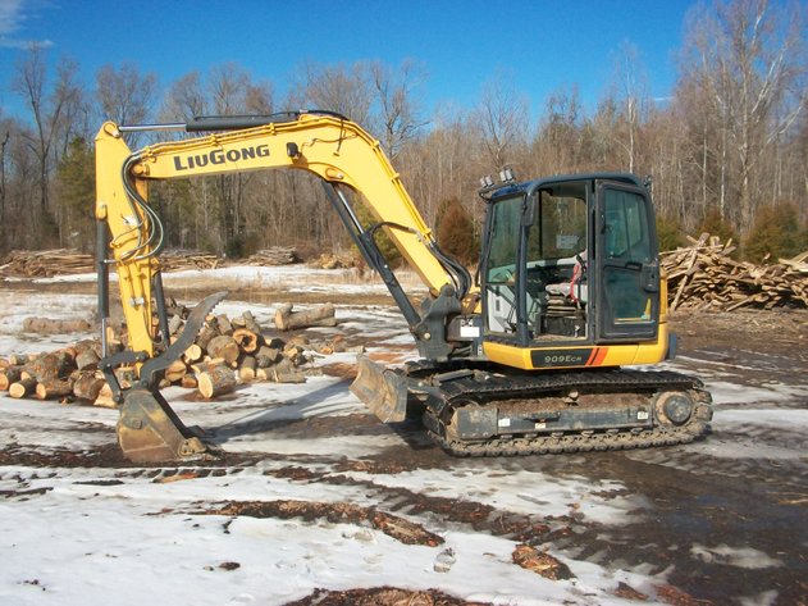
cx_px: 404
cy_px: 303
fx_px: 793
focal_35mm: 34
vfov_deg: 41.8
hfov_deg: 54.0
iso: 80
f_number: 5.5
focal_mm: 5.7
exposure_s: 1/500
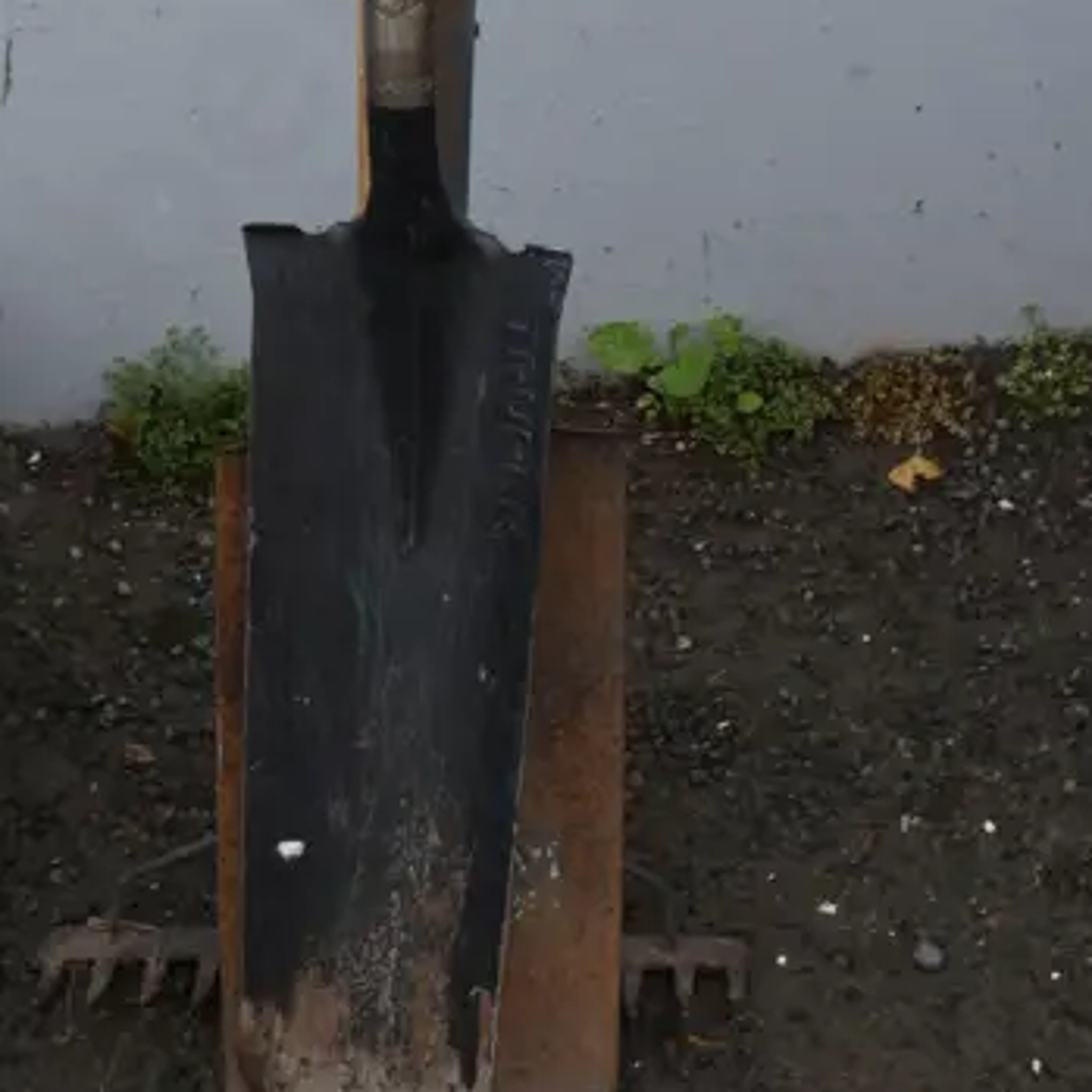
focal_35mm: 109
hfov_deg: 16.0
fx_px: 3890
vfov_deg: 15.1
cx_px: 627
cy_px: -407
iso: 200
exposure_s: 1/125
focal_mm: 21
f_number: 4.6
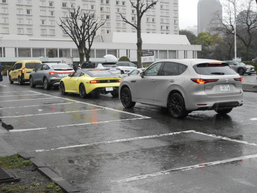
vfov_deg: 29.1
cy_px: 96
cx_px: 128
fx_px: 371
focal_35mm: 50
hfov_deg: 38.2
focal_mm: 8.8
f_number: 4.5
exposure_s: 1/250
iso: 280
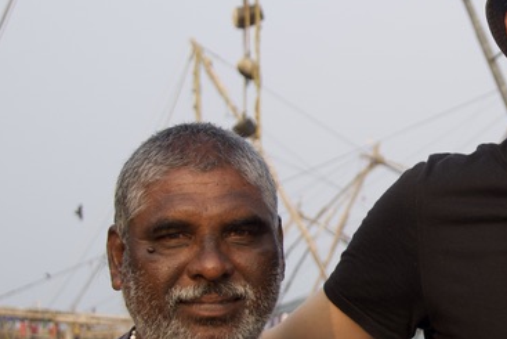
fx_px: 2001
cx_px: 548
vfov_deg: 9.7
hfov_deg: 14.1
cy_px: 199
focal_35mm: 142
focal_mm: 32
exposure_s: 1/200
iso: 100
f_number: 4.5
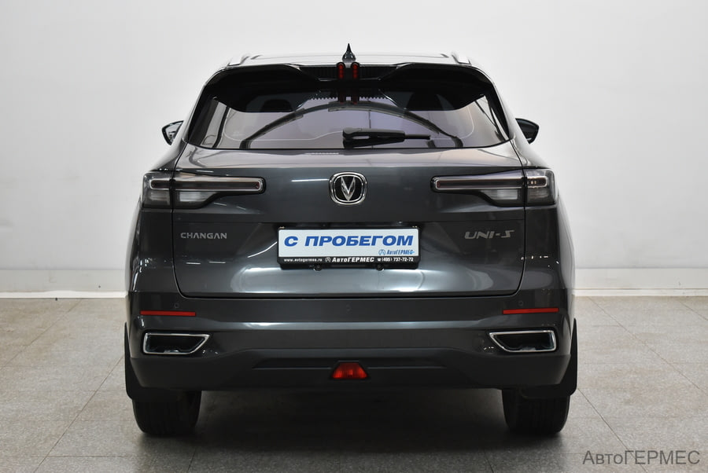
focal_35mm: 69
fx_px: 1358
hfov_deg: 29.2
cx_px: 354
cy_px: 236
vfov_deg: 19.8
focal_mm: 46
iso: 1400
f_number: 5.3
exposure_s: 1/80
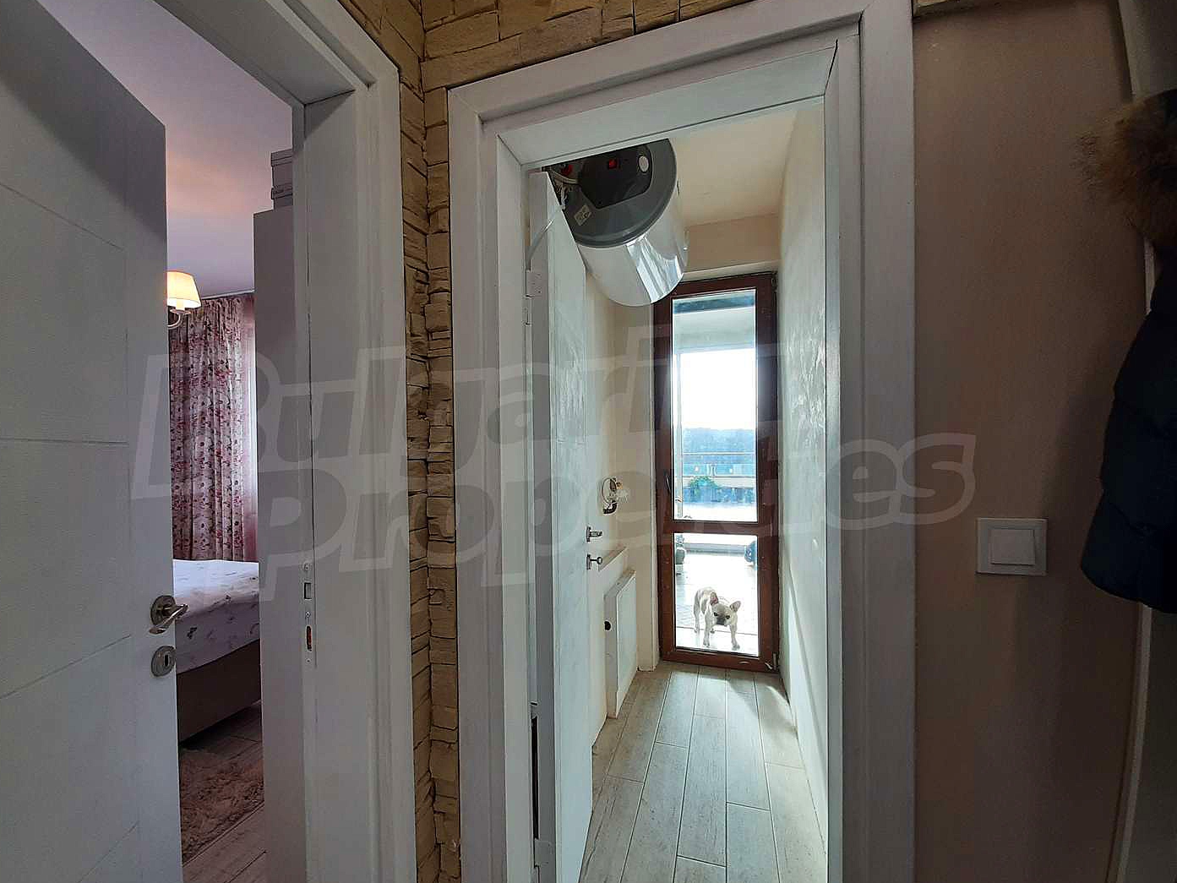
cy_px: 464
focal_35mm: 14
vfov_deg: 85.6
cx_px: 553
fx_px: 476
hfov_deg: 101.9
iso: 40
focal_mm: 1.42
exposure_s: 1/50
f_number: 2.2
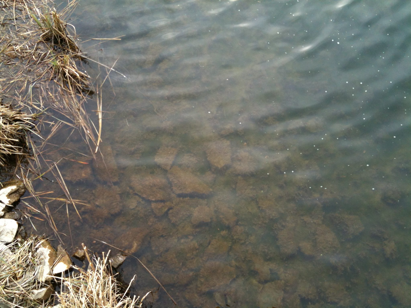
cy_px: 154
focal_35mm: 35
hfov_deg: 52.6
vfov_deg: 40.7
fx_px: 416
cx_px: 206
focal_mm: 3.85
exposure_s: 1/214
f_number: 2.8
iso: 64
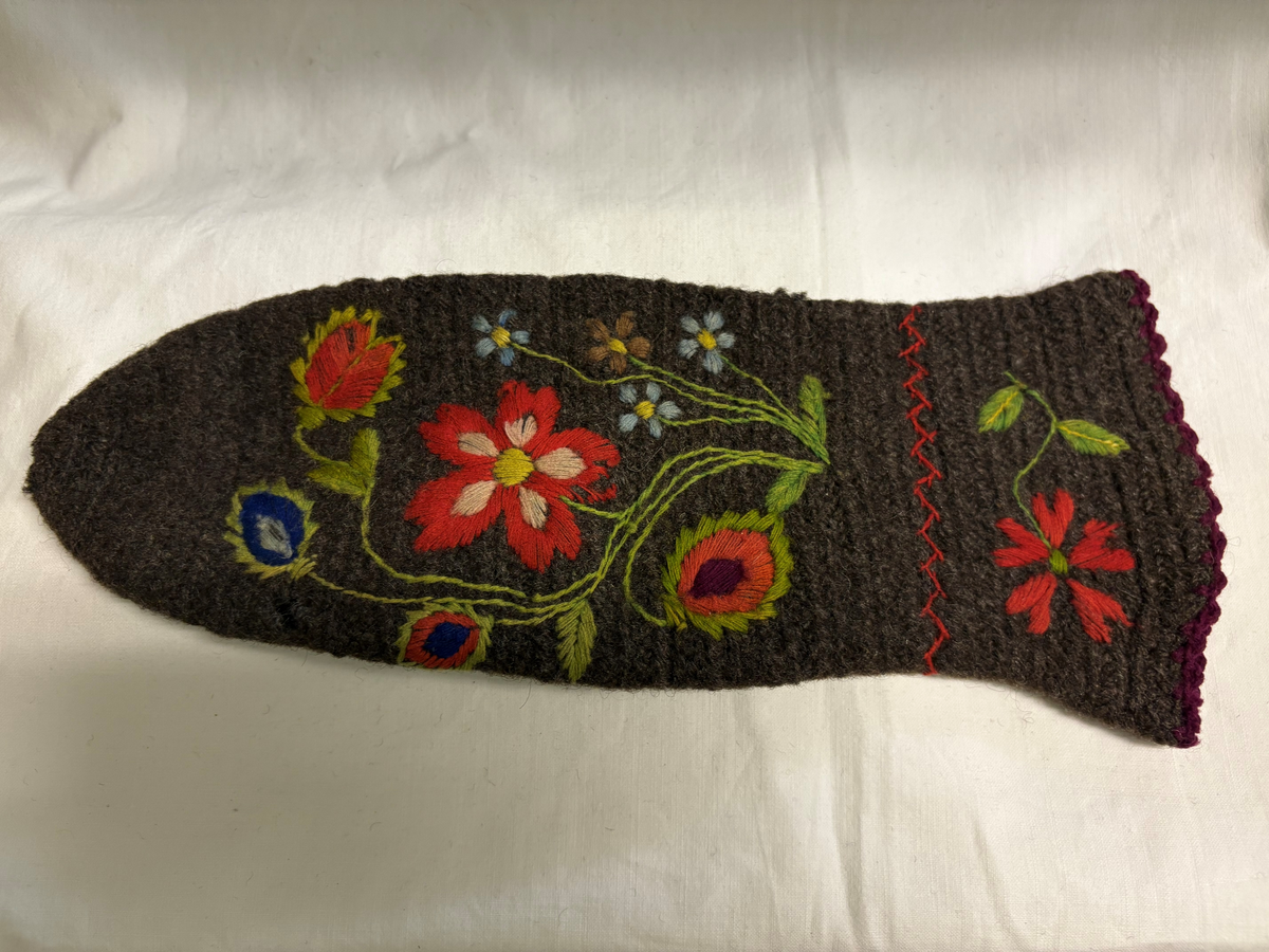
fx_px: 953
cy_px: 476
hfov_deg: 67.3
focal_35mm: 26
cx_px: 634
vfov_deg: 53.1
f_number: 1.6
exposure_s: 1/50
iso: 125
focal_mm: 5.96
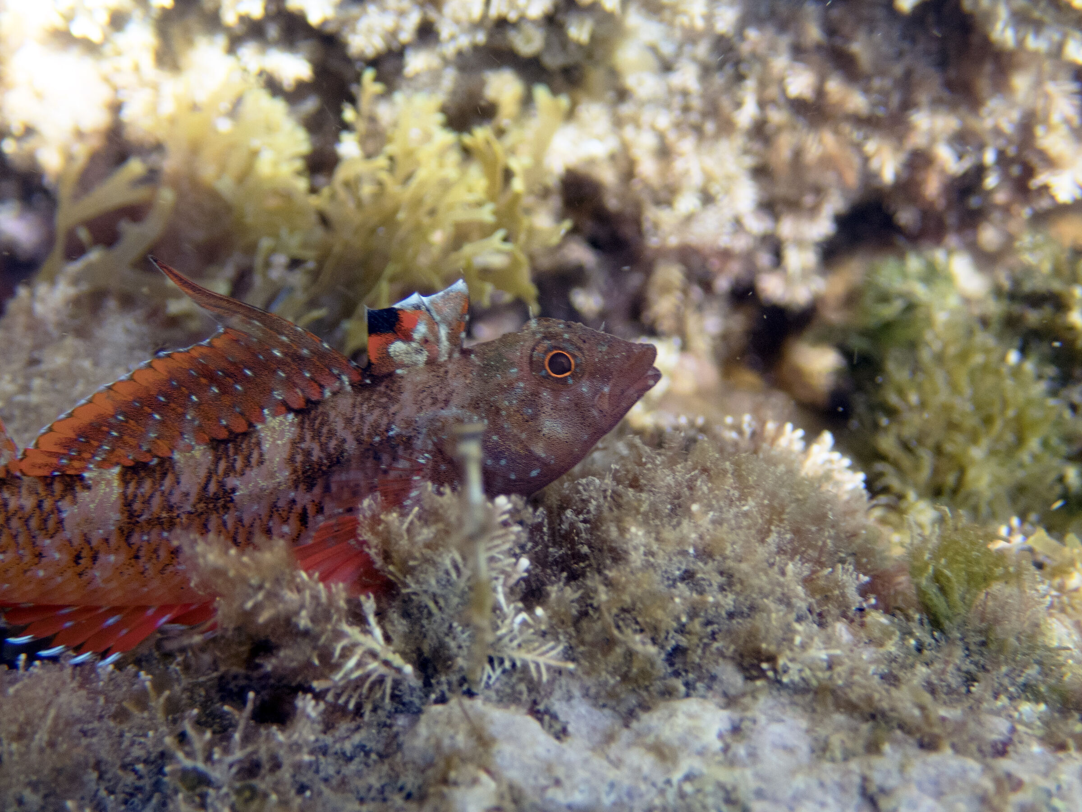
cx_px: 541
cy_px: 406
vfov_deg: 22.6
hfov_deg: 29.8
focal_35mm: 65
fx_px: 2032
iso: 200
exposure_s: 1/125
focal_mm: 11.78
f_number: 3.8
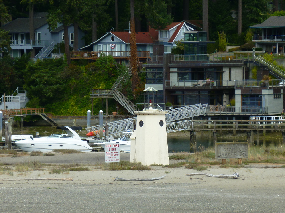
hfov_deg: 7.9
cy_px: 106
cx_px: 142
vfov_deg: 5.9
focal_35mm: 250
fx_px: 2058
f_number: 5.9
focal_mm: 36
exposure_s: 1/160
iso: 80
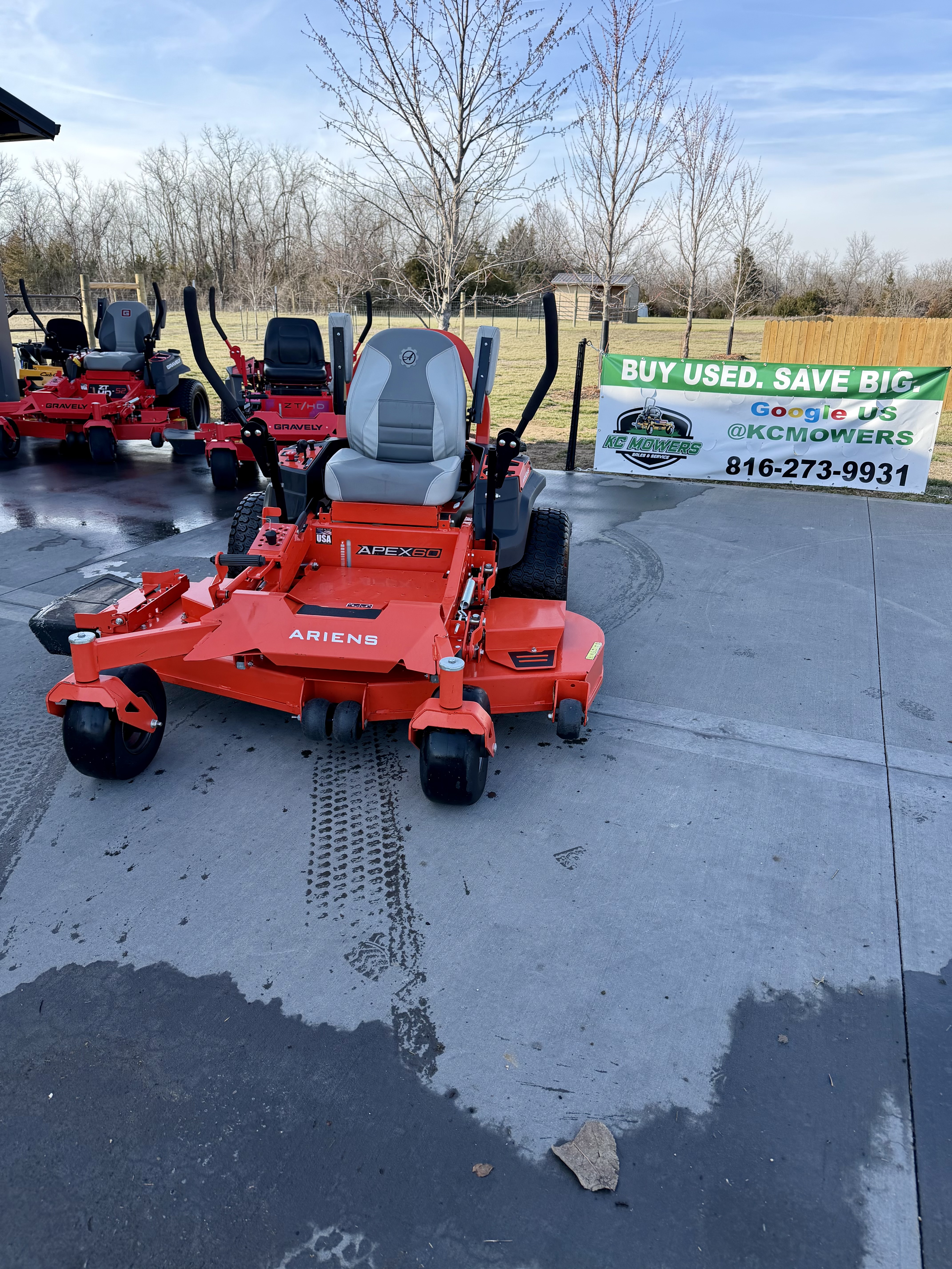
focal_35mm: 24
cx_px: 476
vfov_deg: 71.6
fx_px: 880
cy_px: 634
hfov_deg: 56.8
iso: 100
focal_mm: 6.76
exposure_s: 1/1618
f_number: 1.78
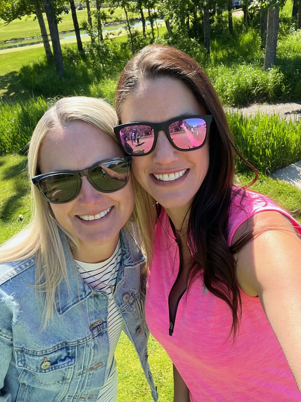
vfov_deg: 60.0
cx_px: 150
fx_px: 348
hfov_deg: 46.8
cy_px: 201
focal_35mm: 30
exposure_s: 1/172
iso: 40
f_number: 2.2
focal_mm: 2.71
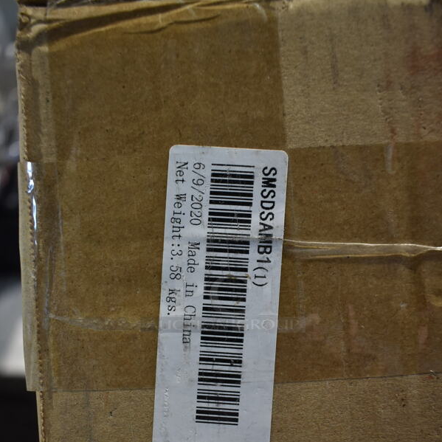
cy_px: 294
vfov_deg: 46.5
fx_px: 506
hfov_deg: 47.2
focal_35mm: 35
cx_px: 224
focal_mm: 18
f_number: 3.5
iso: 450
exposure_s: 1/30
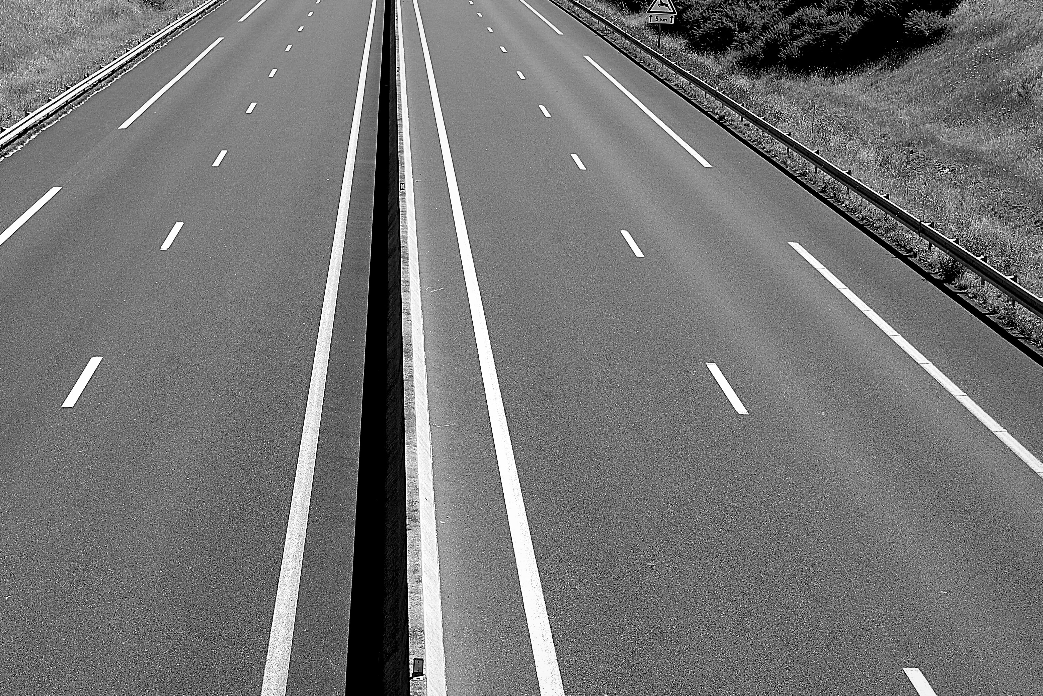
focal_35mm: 72
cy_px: 384
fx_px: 2086
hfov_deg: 27.9
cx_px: 330
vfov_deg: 18.9
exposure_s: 1/200
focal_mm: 27
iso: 100
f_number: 6.3
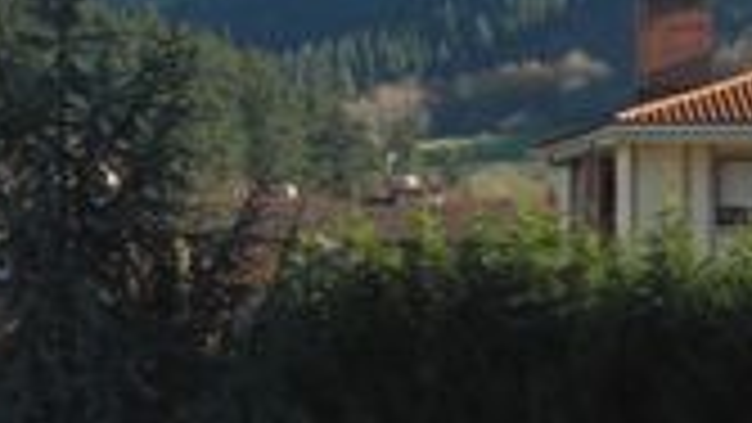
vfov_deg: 3.7
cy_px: -72
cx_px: 356
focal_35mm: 332
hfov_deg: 6.5
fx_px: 6621
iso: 100
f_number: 4
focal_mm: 18.1
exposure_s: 1/320
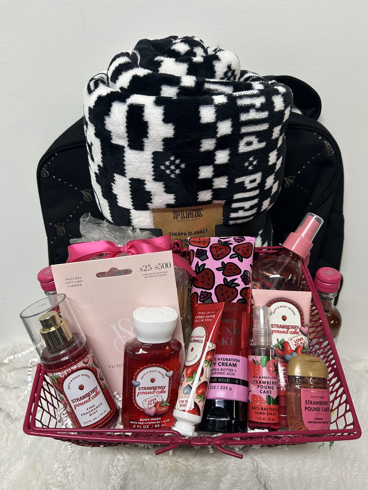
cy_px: 245
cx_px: 184
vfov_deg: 67.3
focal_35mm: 26
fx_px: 369
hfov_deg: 53.1
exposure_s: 1/120
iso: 125
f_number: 1.5
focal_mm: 5.7
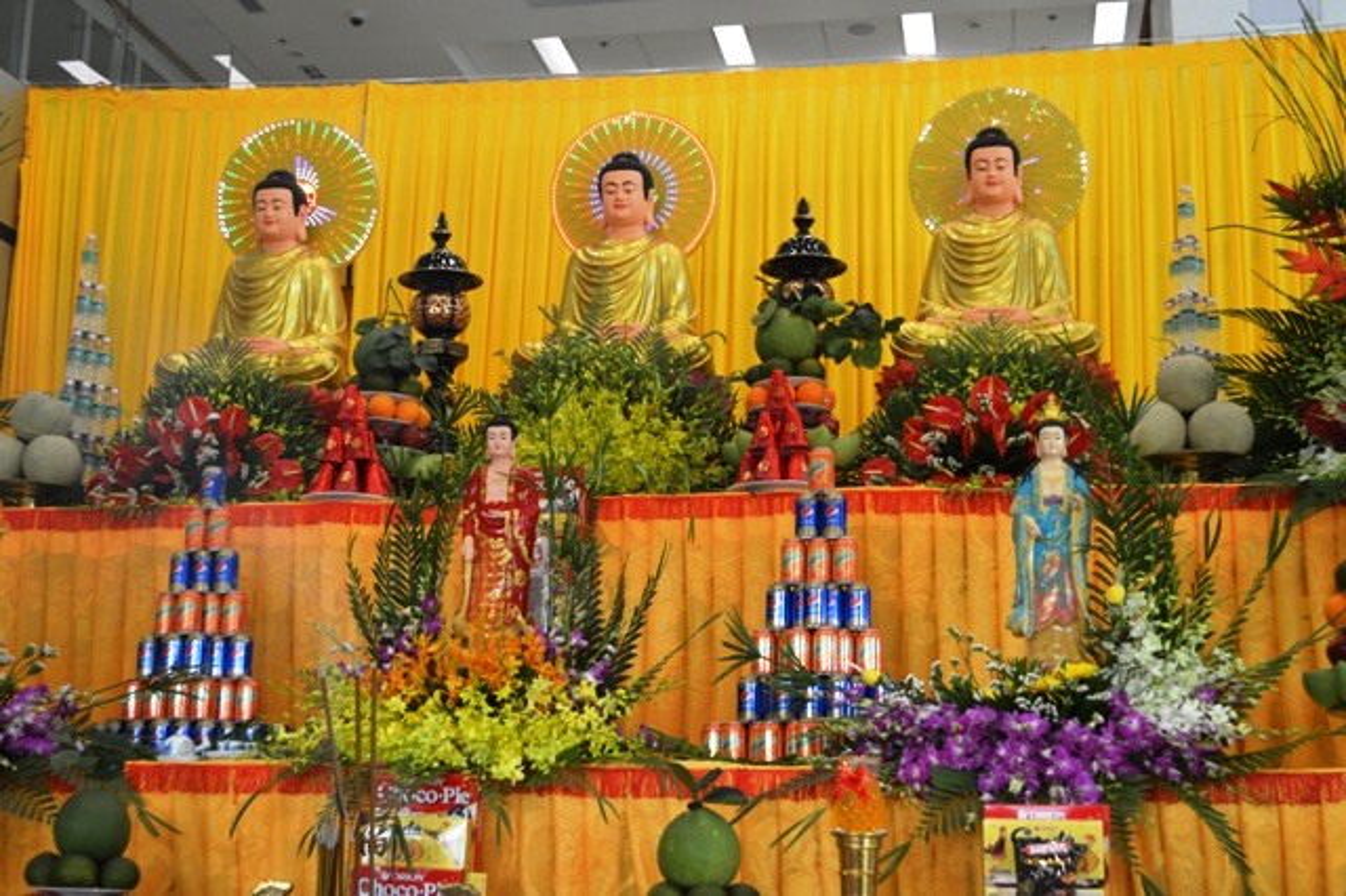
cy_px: 448
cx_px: 673
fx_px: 1794
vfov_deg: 28.0
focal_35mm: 48
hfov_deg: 41.1
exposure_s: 1/60
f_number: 4.8
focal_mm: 32
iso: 400
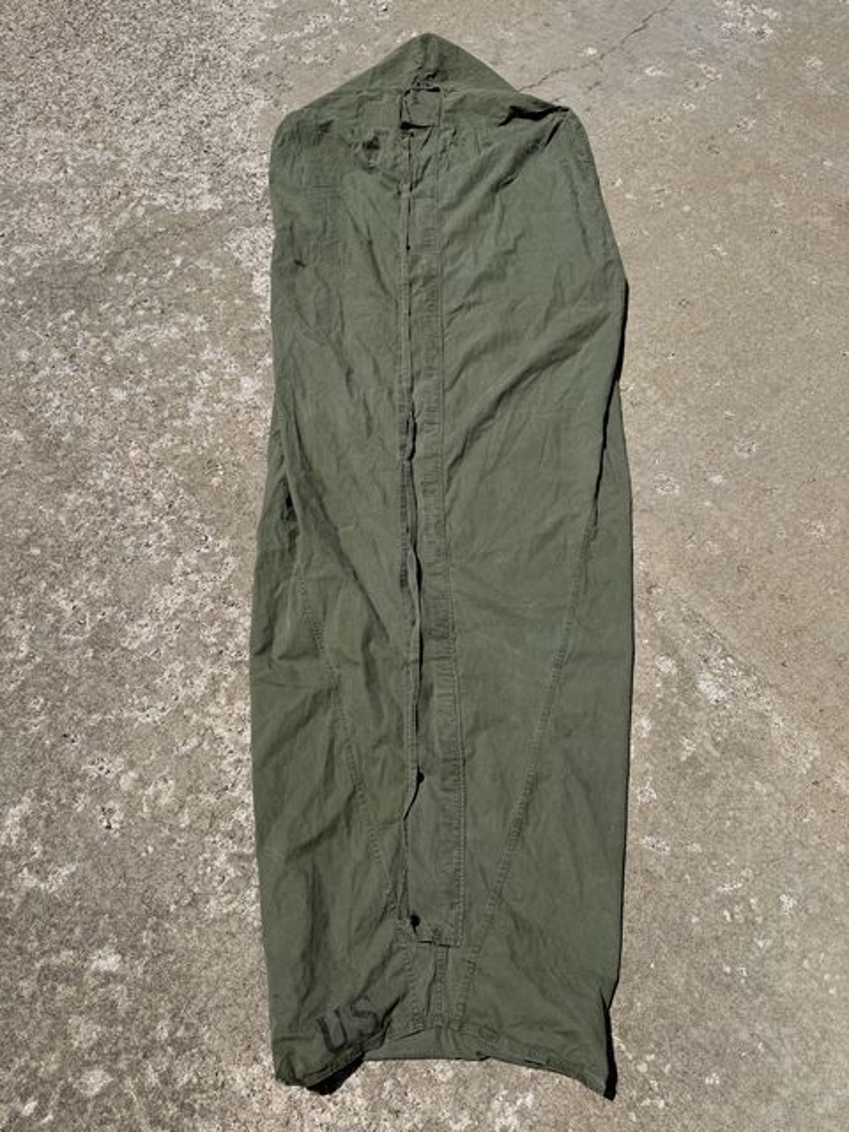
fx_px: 785
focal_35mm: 24
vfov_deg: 71.6
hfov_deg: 56.8
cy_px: 566
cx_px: 424
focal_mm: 6.76
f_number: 1.78
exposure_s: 1/11905
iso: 80
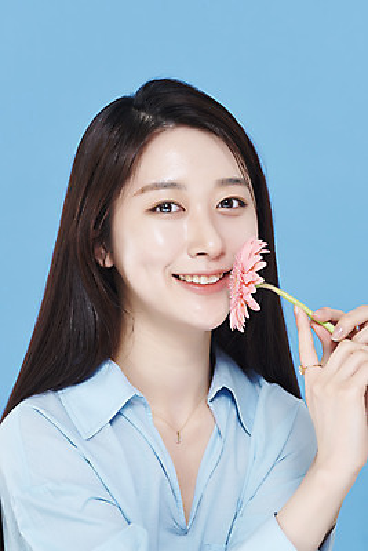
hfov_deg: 13.1
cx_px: 184
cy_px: 276
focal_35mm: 105
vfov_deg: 19.4
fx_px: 1608
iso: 64
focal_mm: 105
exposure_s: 1/125
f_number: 11
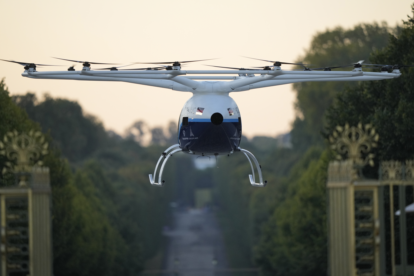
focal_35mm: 400
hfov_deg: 5.2
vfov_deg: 3.4
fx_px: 4600
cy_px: 138
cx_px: 207
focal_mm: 400
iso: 1600
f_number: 2.8
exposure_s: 1/1600
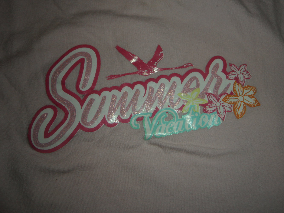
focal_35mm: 28
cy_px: 106
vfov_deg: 49.8
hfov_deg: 63.4
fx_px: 230
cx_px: 142
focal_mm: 4.8
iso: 100
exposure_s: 1/10
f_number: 8.8
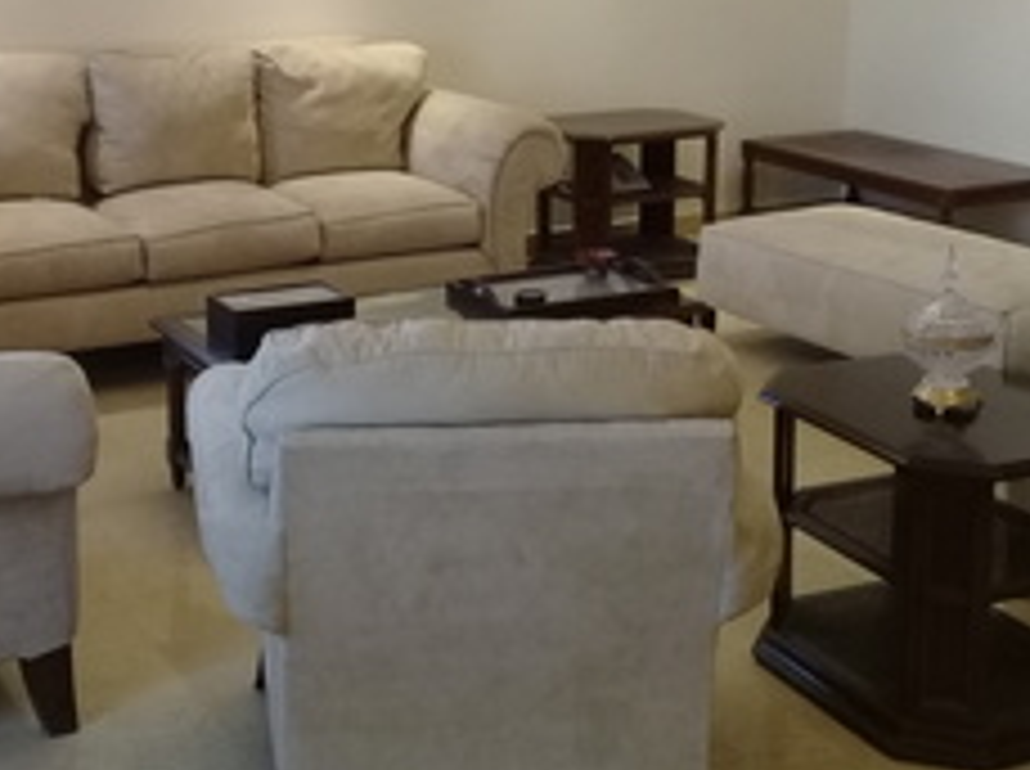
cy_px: 218
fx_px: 1842
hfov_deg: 31.2
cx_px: 484
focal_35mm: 62
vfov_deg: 23.4
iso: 125
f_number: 2.2
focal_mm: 3.3
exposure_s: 1/33
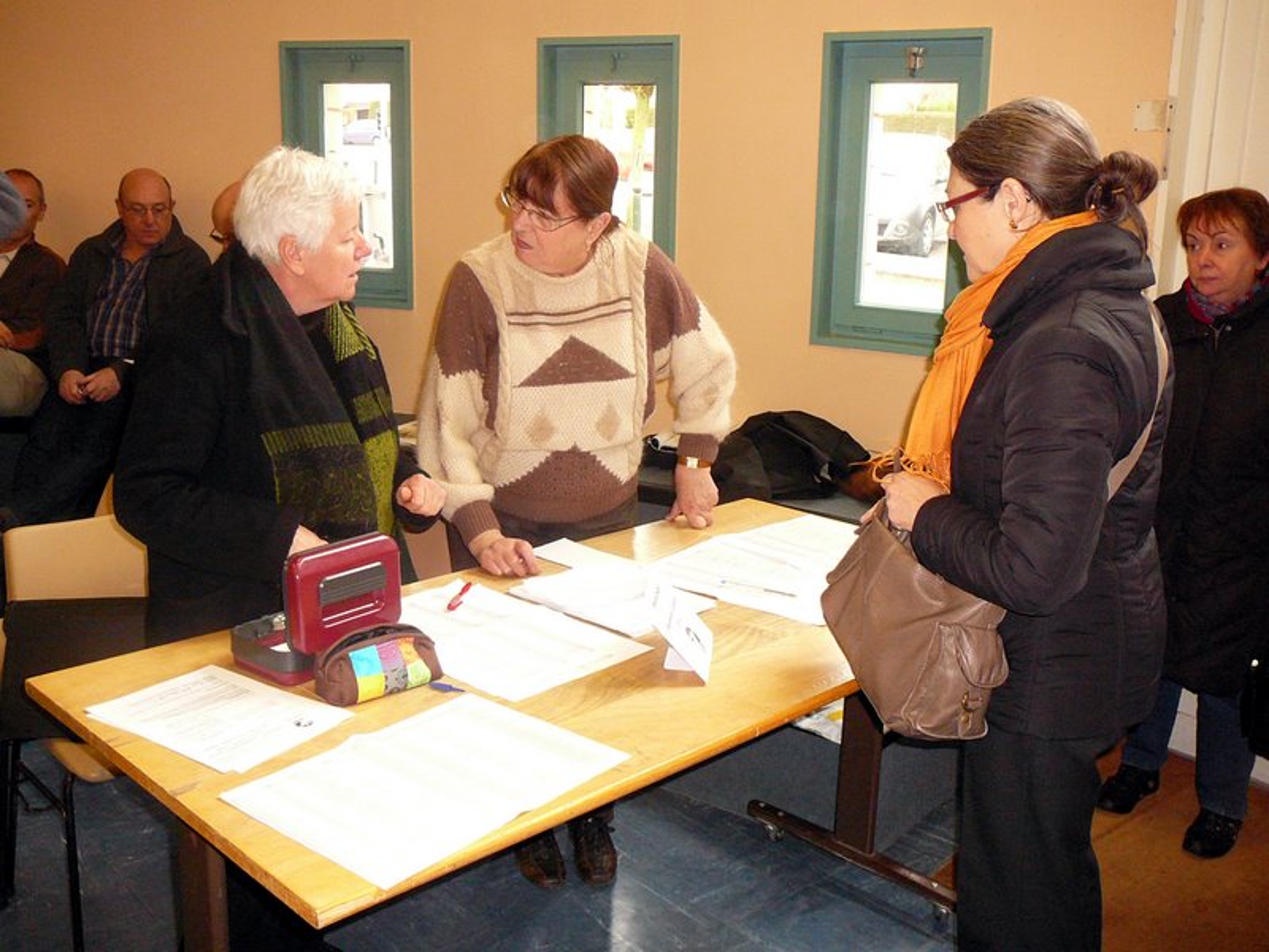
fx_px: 1283
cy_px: 476
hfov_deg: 52.6
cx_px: 634
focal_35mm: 35
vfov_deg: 40.7
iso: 320
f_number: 2.8
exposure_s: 1/30
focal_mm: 5.2
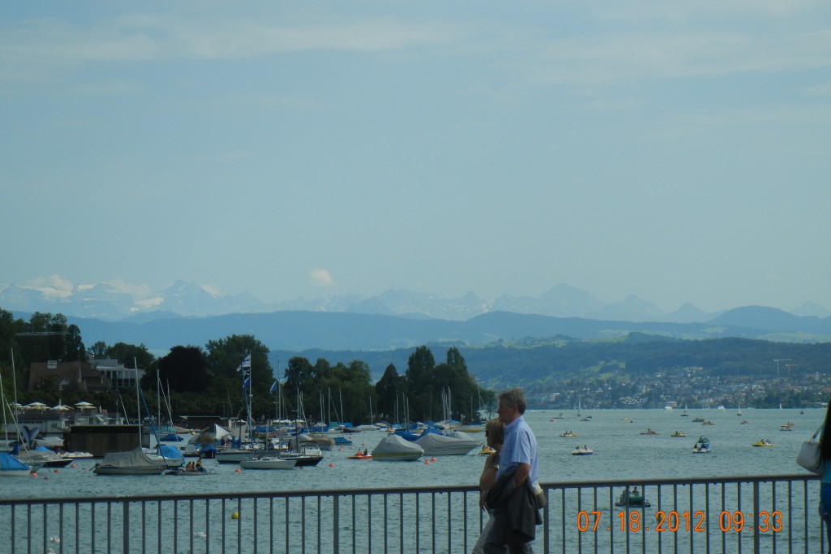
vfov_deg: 9.9
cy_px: 273
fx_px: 3208
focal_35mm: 139
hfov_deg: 14.8
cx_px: 416
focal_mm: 24
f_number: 9.2
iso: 160
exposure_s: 1/366
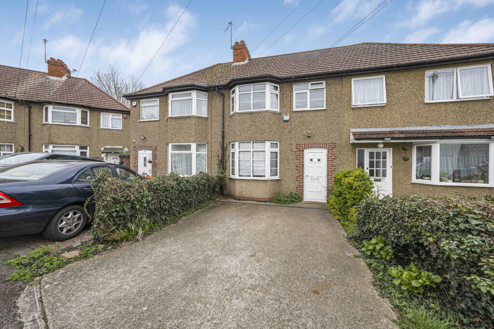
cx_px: 247
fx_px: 178
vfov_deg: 85.4
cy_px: 164
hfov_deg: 108.3
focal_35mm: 13
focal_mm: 13
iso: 320
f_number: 9
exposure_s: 1/100
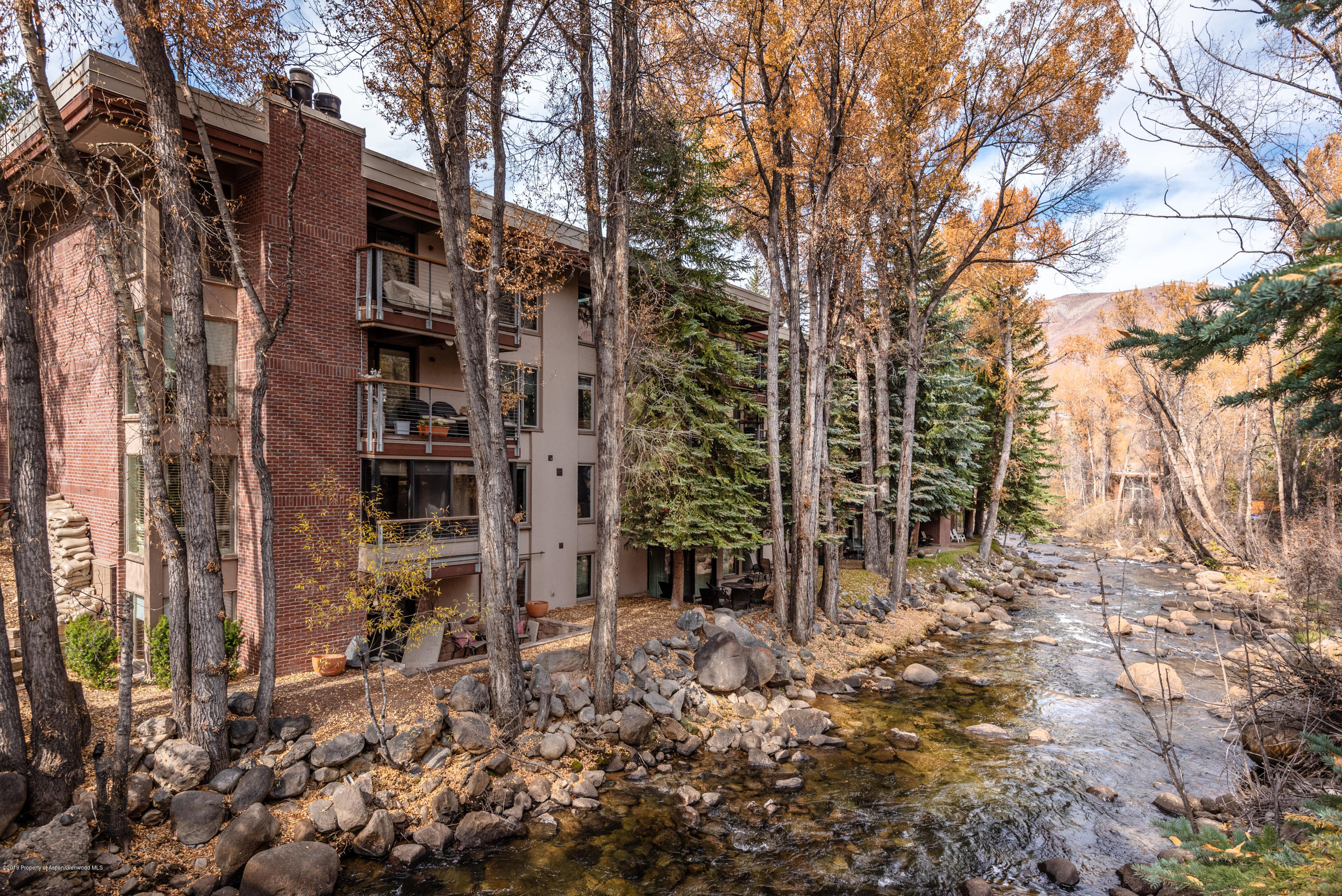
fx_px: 746
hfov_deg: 84.0
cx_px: 671
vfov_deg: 62.0
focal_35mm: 20
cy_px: 448
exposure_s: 1/500
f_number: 7.1
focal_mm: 20
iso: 400
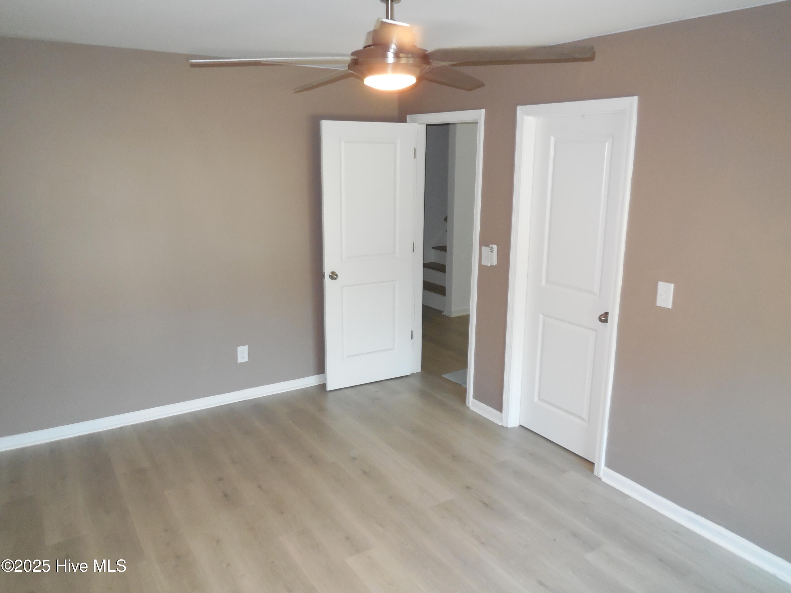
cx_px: 396
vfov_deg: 54.9
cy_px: 296
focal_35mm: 25
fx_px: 571
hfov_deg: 69.4
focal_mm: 4.5
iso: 320
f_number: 3.1
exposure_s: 1/25
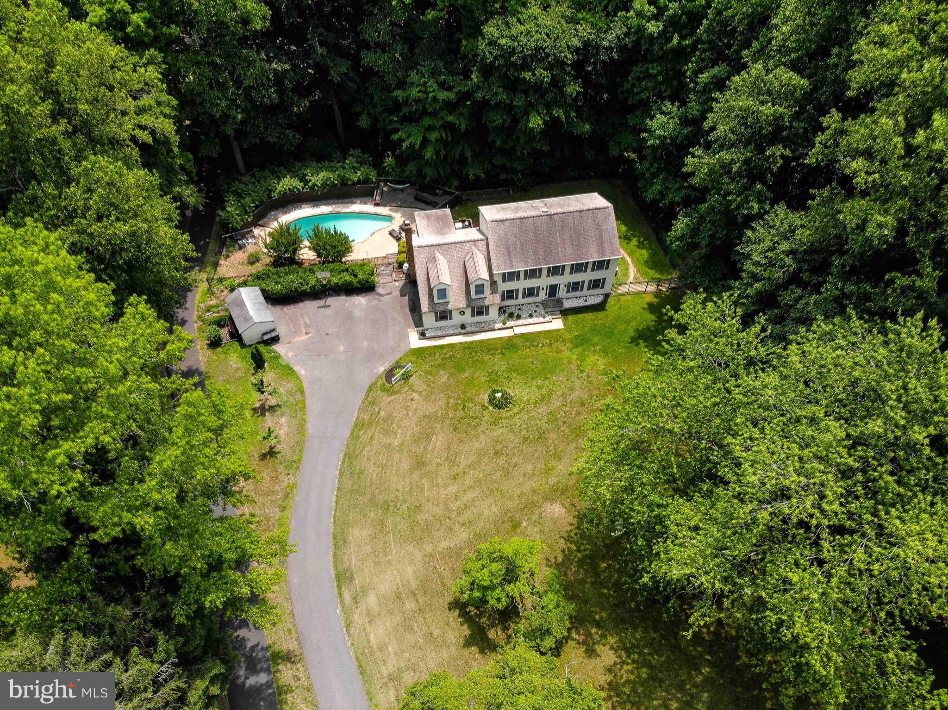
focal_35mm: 24
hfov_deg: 71.6
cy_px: 355
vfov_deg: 56.8
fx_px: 657
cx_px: 474
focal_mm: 4.5
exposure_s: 1/640
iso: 100
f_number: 2.8
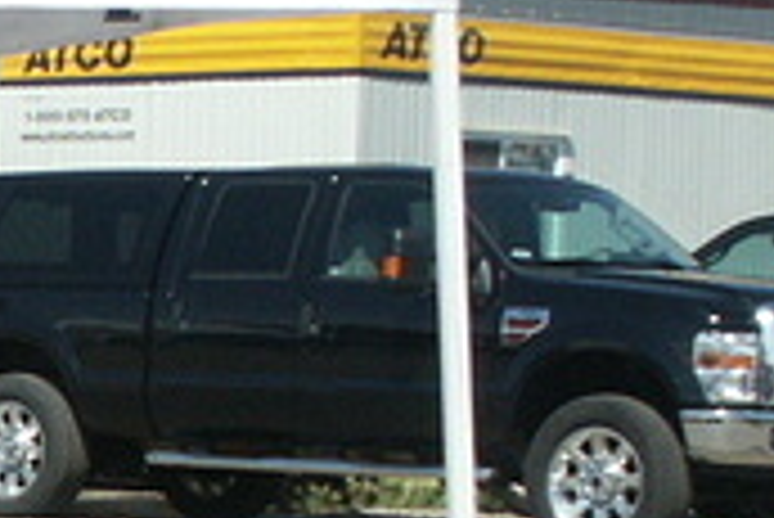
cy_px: 563
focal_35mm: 208
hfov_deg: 9.5
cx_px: -526
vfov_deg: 6.6
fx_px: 4476
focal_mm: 11.13
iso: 100
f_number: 8
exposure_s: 1/350
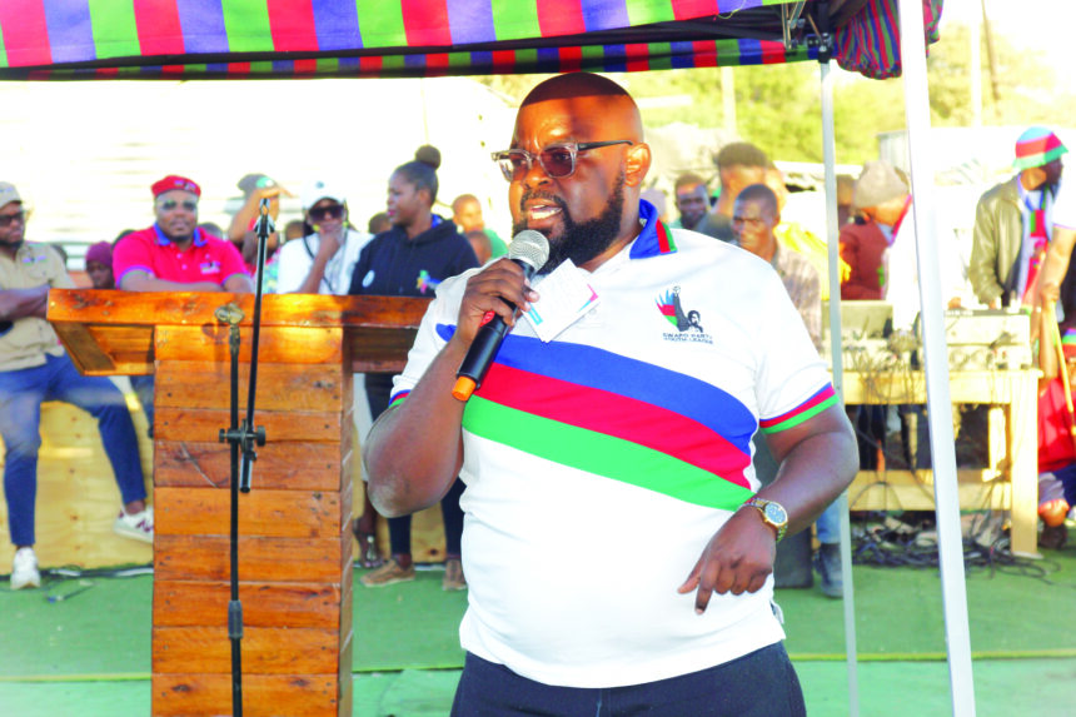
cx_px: 538
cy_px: 358
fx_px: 2465
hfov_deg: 24.6
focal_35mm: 82
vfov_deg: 16.5
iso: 100
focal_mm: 55
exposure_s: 1/160
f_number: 5.6
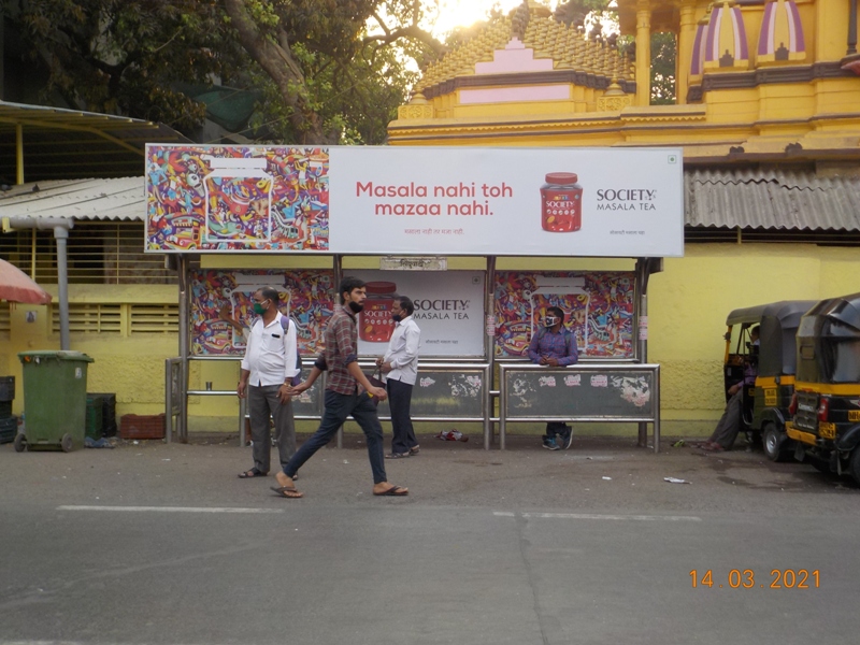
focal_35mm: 38
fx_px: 944
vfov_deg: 37.7
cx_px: 430
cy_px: 322
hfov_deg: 49.0
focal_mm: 5.2
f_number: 3.7
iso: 125
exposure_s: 1/160
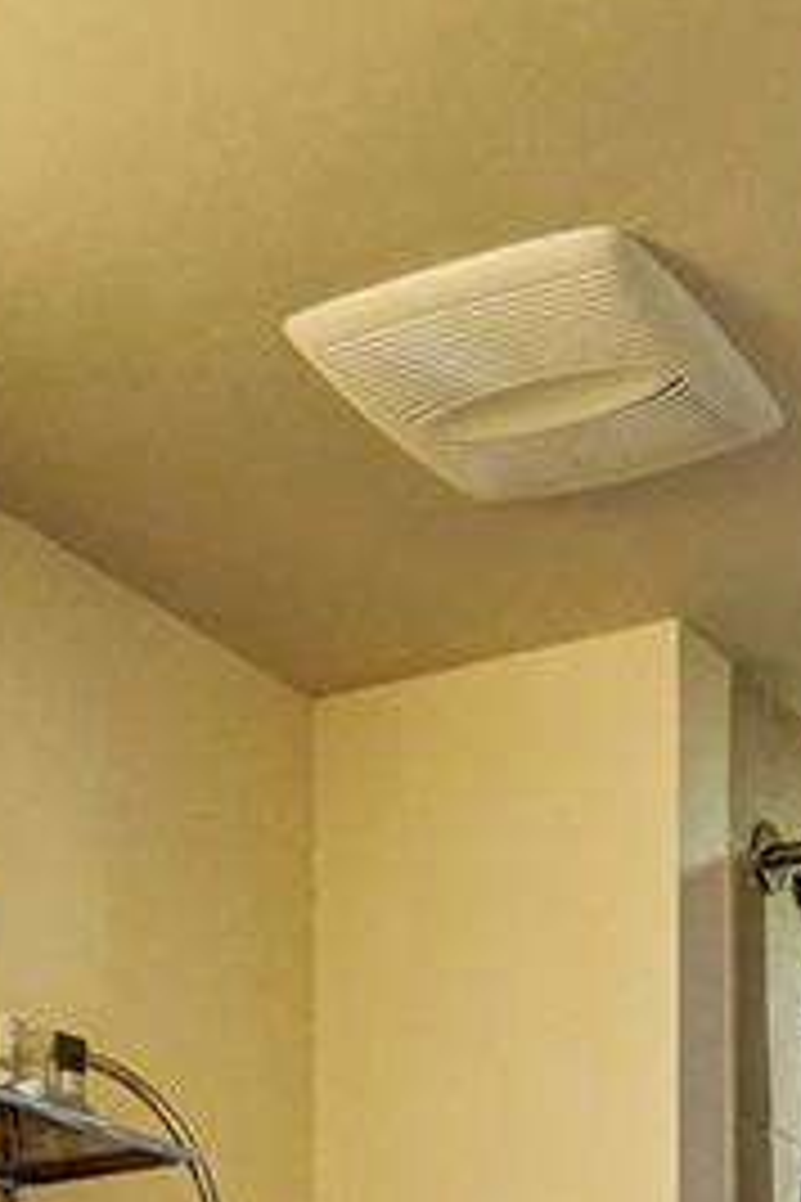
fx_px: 2403
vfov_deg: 22.9
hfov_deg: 18.7
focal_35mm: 72
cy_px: 1796
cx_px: 650
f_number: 5
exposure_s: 1/200
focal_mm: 16
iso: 4000
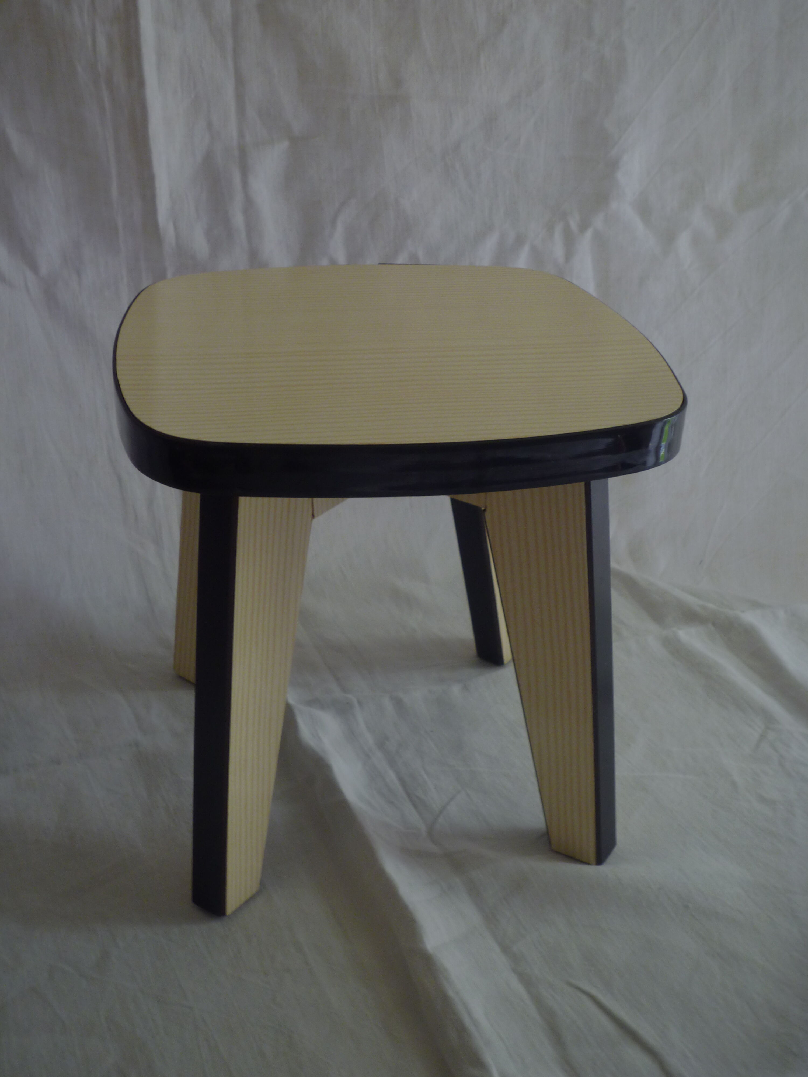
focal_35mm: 42
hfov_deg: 34.3
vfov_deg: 44.8
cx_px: 404
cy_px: 538
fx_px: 1307
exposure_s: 1/8
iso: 80
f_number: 4.1
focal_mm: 7.3
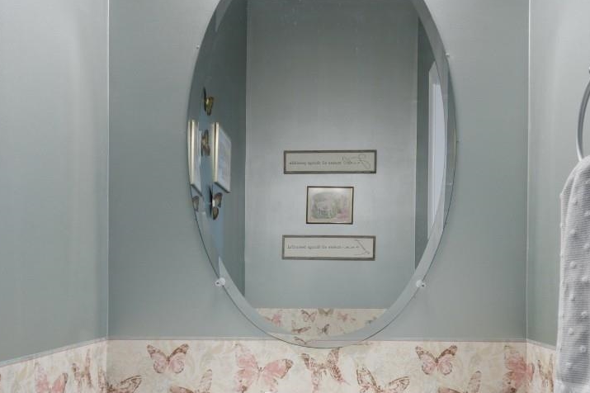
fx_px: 557
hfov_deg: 55.7
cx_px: 326
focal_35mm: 34
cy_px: 284
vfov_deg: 38.1
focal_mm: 10
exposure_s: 1/2
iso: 100
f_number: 4.5
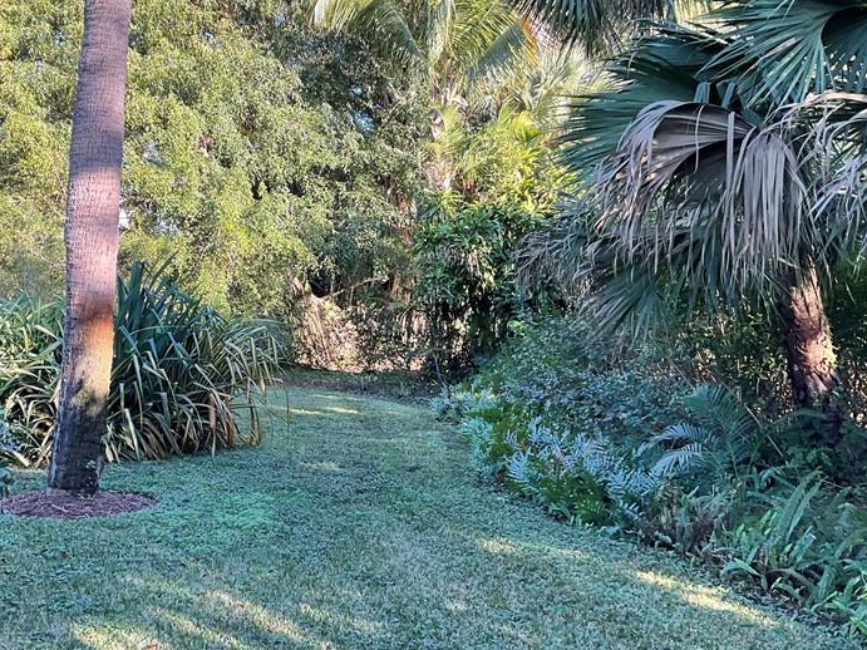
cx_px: 289
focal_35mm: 43
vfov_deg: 33.6
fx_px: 1077
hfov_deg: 43.2
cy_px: 355
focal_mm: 3
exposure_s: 1/120
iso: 20
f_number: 1.8
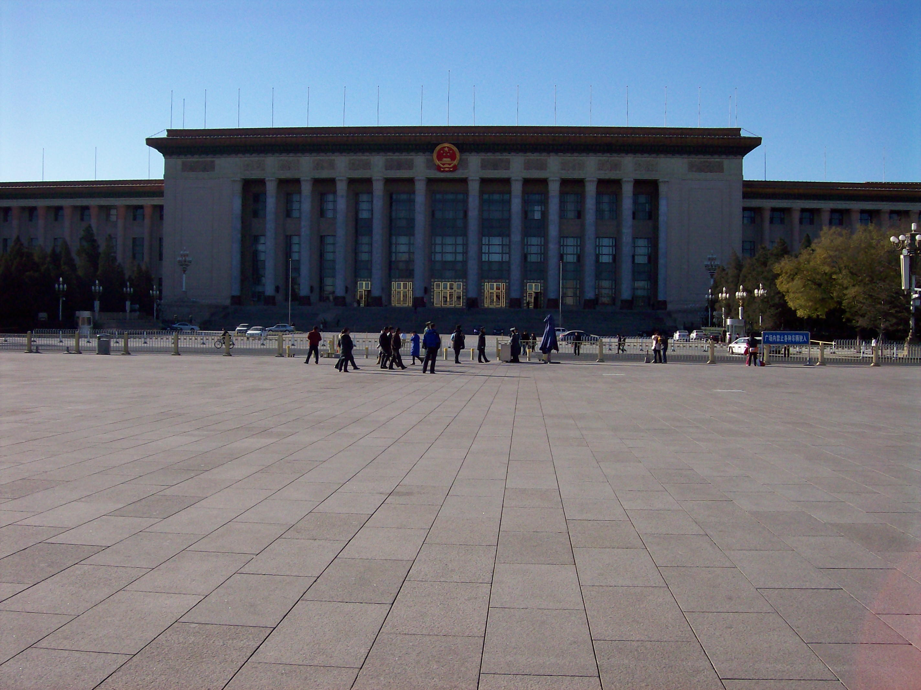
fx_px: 958
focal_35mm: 36
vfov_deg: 39.6
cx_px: 460
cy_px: 345
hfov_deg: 51.4
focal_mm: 6
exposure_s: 1/747
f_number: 4.8
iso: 80
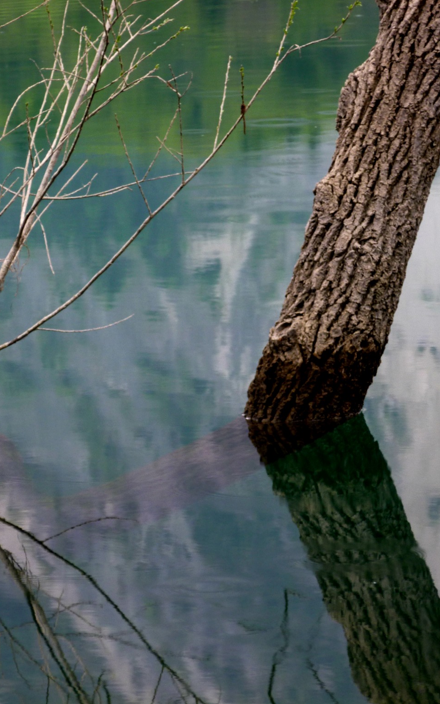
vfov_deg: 8.0
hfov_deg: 5.0
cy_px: 352
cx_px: 171
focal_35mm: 261
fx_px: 5005
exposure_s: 1/15
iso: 100
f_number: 5.5
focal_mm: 32.8
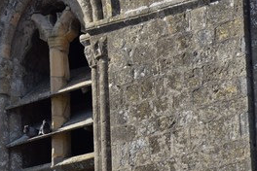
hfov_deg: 3.9
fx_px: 3762
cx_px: -77
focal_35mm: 527
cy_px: -7
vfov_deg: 2.6
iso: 200
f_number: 10
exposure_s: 1/400
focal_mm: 116
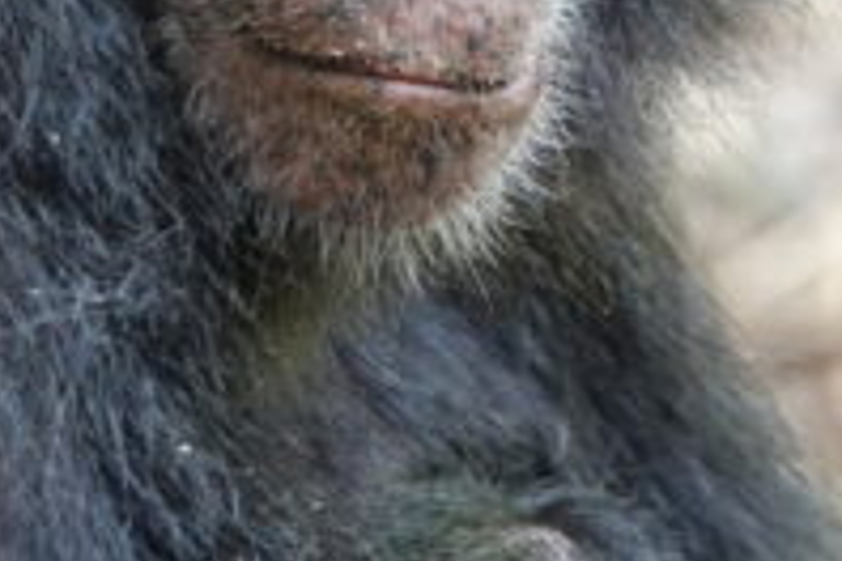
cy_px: 17
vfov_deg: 1.2
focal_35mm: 1149
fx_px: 26872
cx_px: 349
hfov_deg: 1.8
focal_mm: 139.53
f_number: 4
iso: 800
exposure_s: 1/10
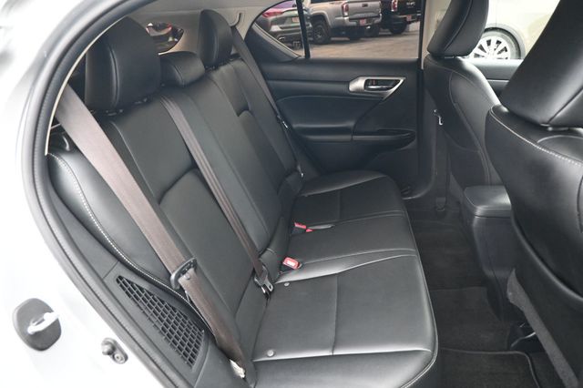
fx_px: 388
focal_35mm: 24
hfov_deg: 73.8
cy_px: 194
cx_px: 292
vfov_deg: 53.1
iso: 1600
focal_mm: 16
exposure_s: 1/125
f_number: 3.5
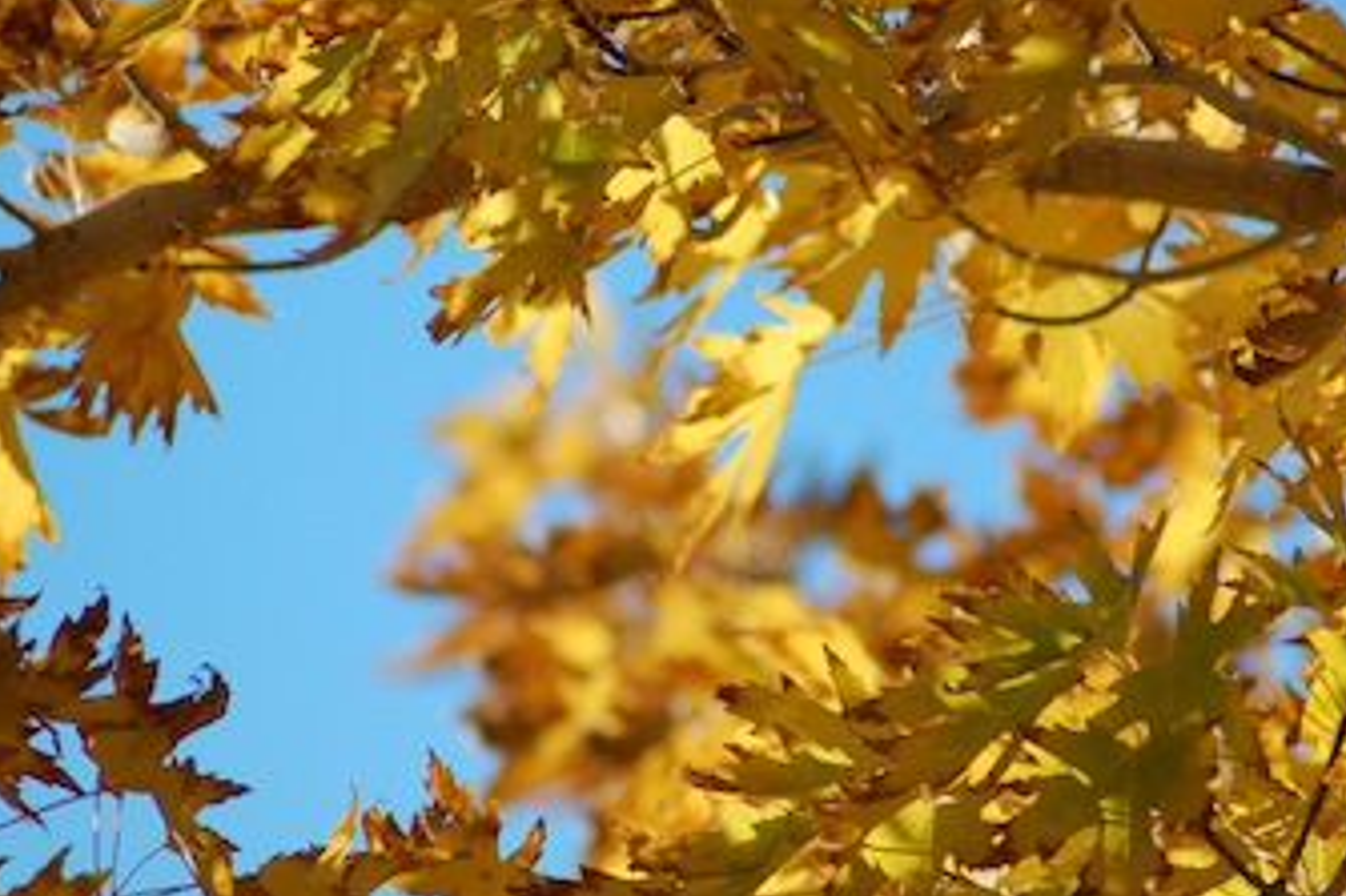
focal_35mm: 537
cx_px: 788
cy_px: 370
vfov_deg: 2.6
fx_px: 20067
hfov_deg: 3.8
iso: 200
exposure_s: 1/500
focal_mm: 300
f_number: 5.6
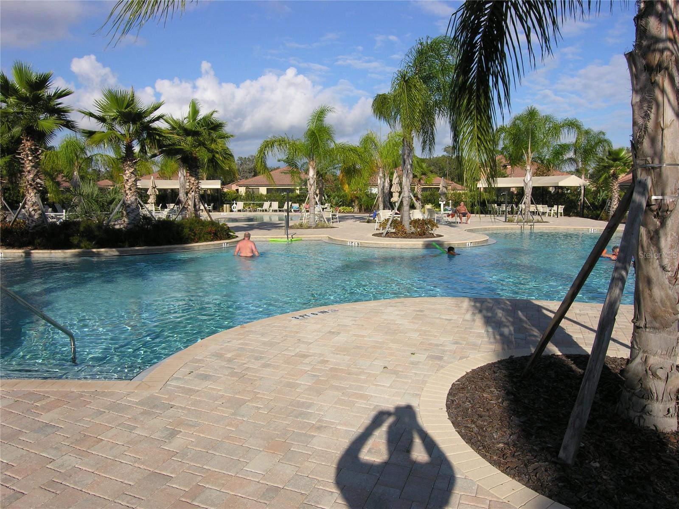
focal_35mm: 24
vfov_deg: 56.8
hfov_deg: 71.6
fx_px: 471
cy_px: 254
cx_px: 340
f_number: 6.4
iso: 50
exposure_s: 1/273
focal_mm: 6.1
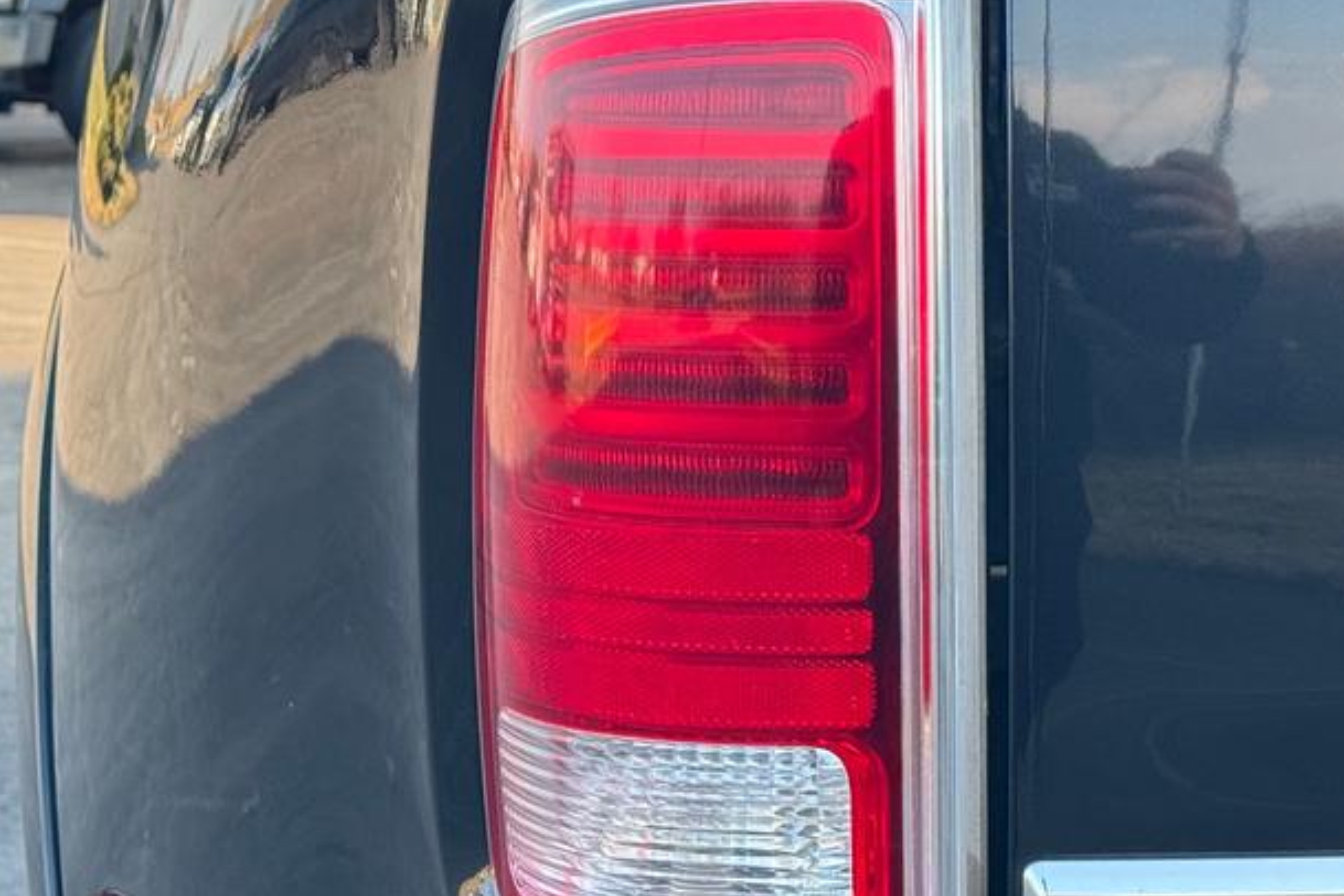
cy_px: 477
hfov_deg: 19.3
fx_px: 3920
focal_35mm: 105
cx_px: 1057
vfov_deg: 13.0
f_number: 1.78
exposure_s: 1/394
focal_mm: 6.76
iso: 64
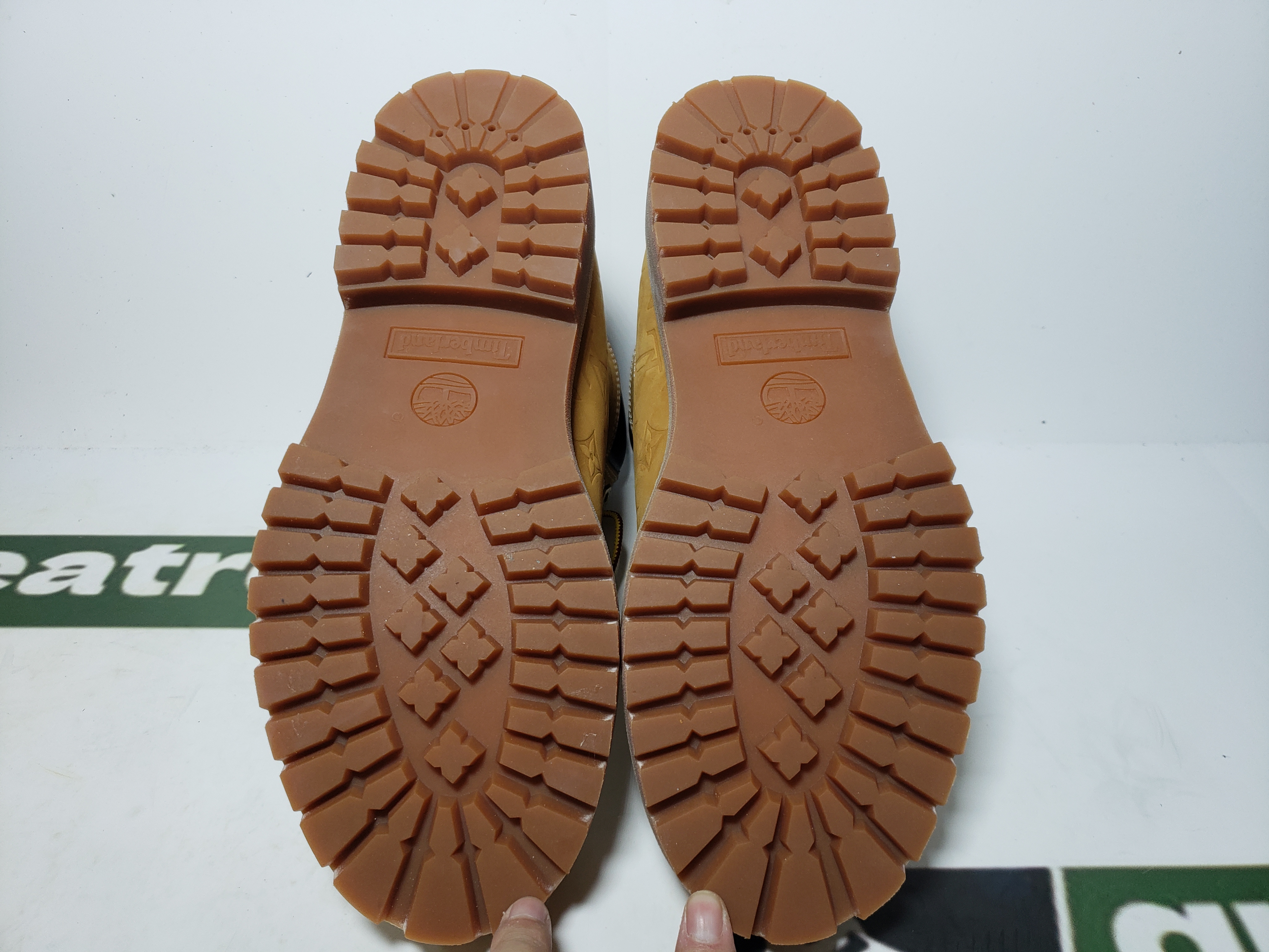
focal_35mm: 26
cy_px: 476
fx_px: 953
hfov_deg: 67.3
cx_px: 634
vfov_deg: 53.1
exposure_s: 1/357
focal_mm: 4.3
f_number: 1.5
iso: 50
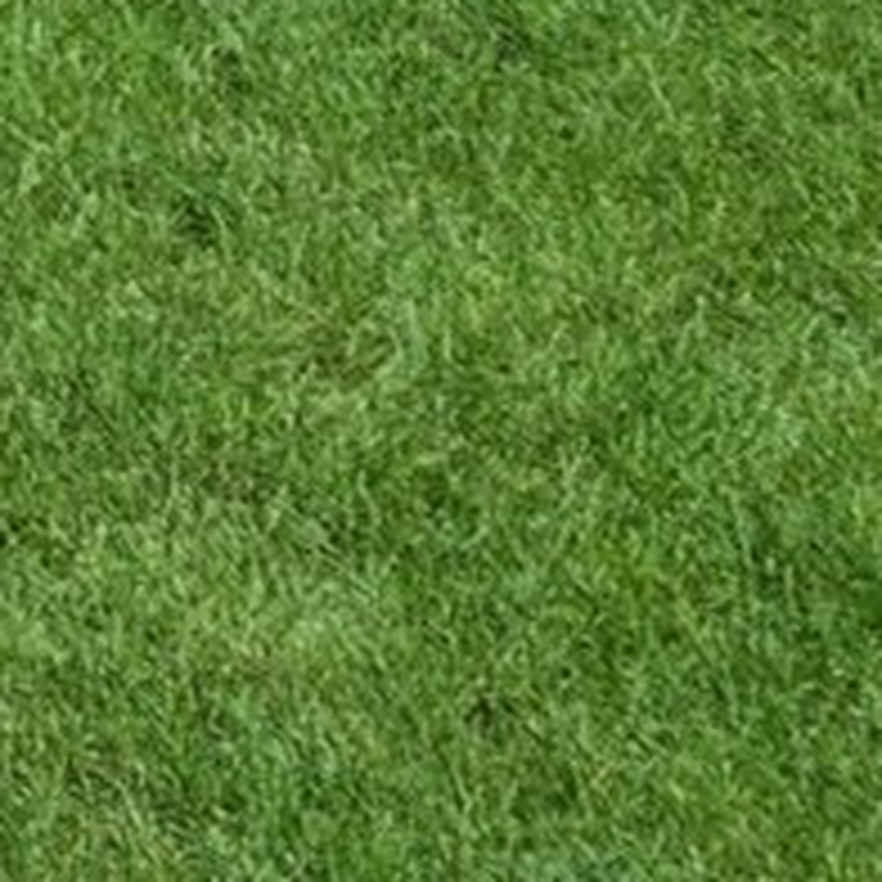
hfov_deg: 7.4
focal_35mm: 142
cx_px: -2889
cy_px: -1780
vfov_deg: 9.5
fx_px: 4093
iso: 400
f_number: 8
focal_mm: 16
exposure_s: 1/20
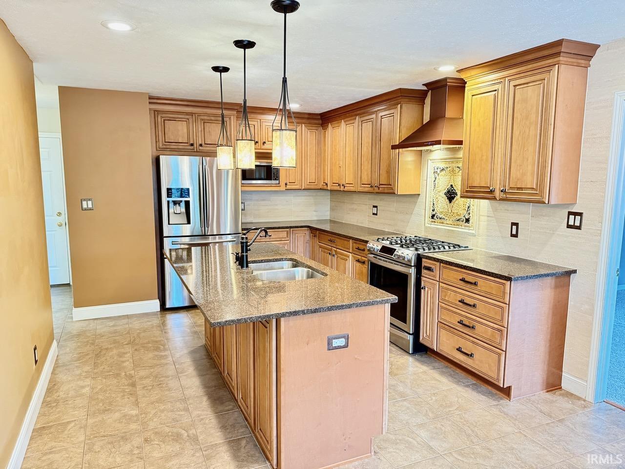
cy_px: 234
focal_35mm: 24
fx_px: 433
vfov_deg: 56.8
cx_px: 312
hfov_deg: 71.6
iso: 640
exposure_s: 1/40
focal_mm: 6.76
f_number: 1.78
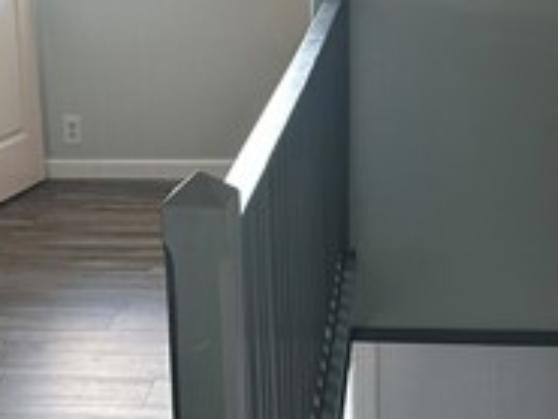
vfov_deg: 17.8
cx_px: 250
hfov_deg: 23.5
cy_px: 241
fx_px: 1339
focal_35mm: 83
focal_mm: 6.86
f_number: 1.78
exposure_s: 1/74
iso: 250
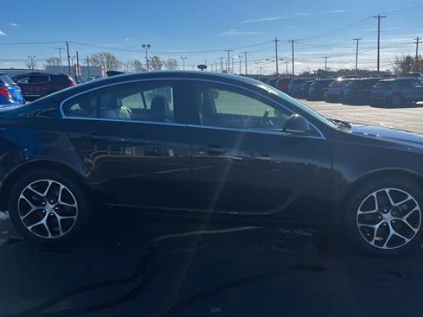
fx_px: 416
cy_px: 154
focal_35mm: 34
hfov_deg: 53.9
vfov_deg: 41.8
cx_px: 225
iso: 50
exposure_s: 1/5319
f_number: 1.5
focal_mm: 5.7
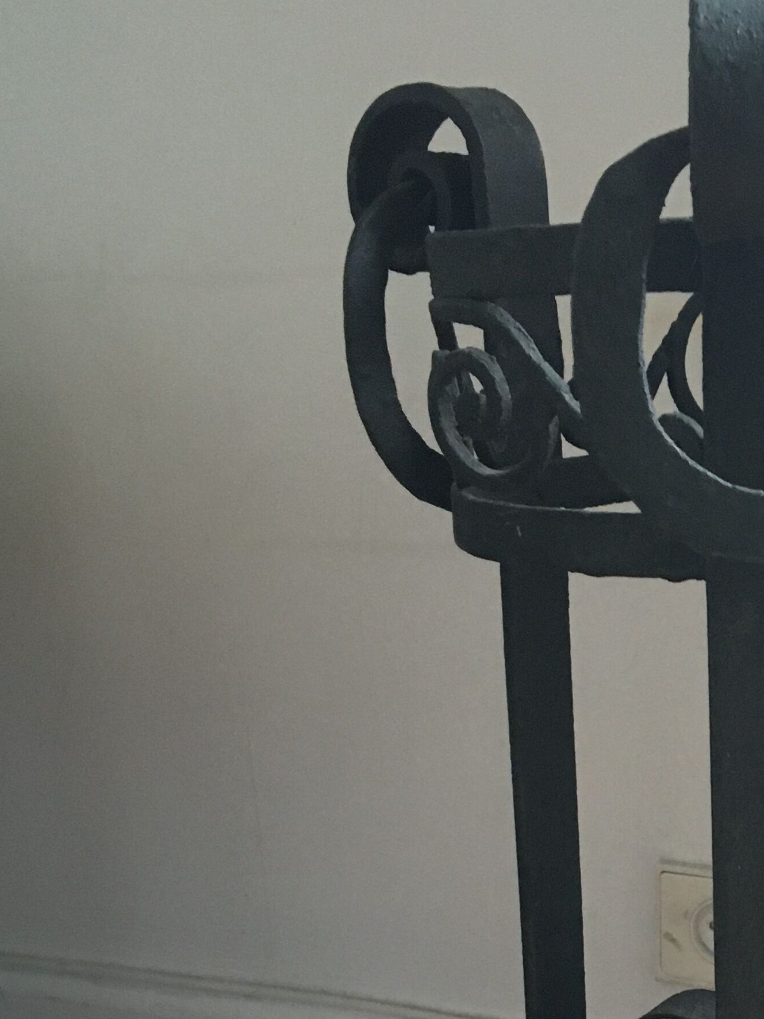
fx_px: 1942
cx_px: 771
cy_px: 991
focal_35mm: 66
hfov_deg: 21.4
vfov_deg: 27.8
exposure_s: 1/33
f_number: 2.2
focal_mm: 4.15
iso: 200
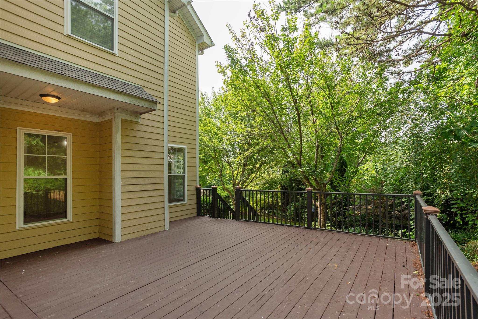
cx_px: 239
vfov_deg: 70.5
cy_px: 160
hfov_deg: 93.3
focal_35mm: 17
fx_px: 226
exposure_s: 1/320
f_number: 7.1
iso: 320
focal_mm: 17
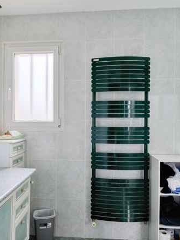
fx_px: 194
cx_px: 76
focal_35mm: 28
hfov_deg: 49.6
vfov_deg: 63.4
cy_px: 124
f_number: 8
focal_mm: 16
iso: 800
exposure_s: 1/200
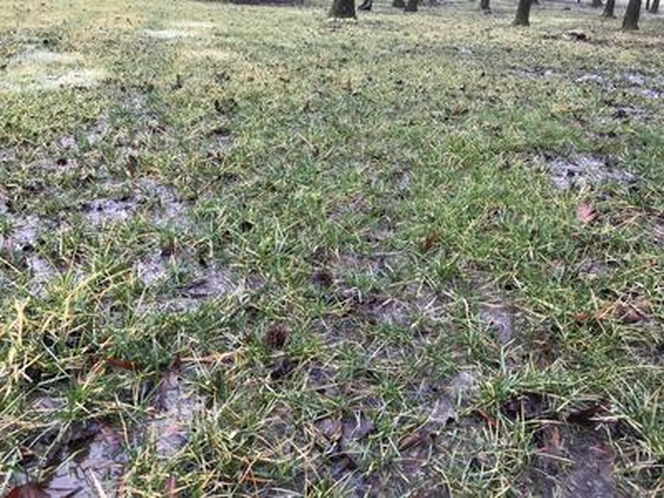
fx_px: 537
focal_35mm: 28
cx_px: 332
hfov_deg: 63.4
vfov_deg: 49.7
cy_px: 249
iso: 40
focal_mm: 3.99
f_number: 1.8
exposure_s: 1/120
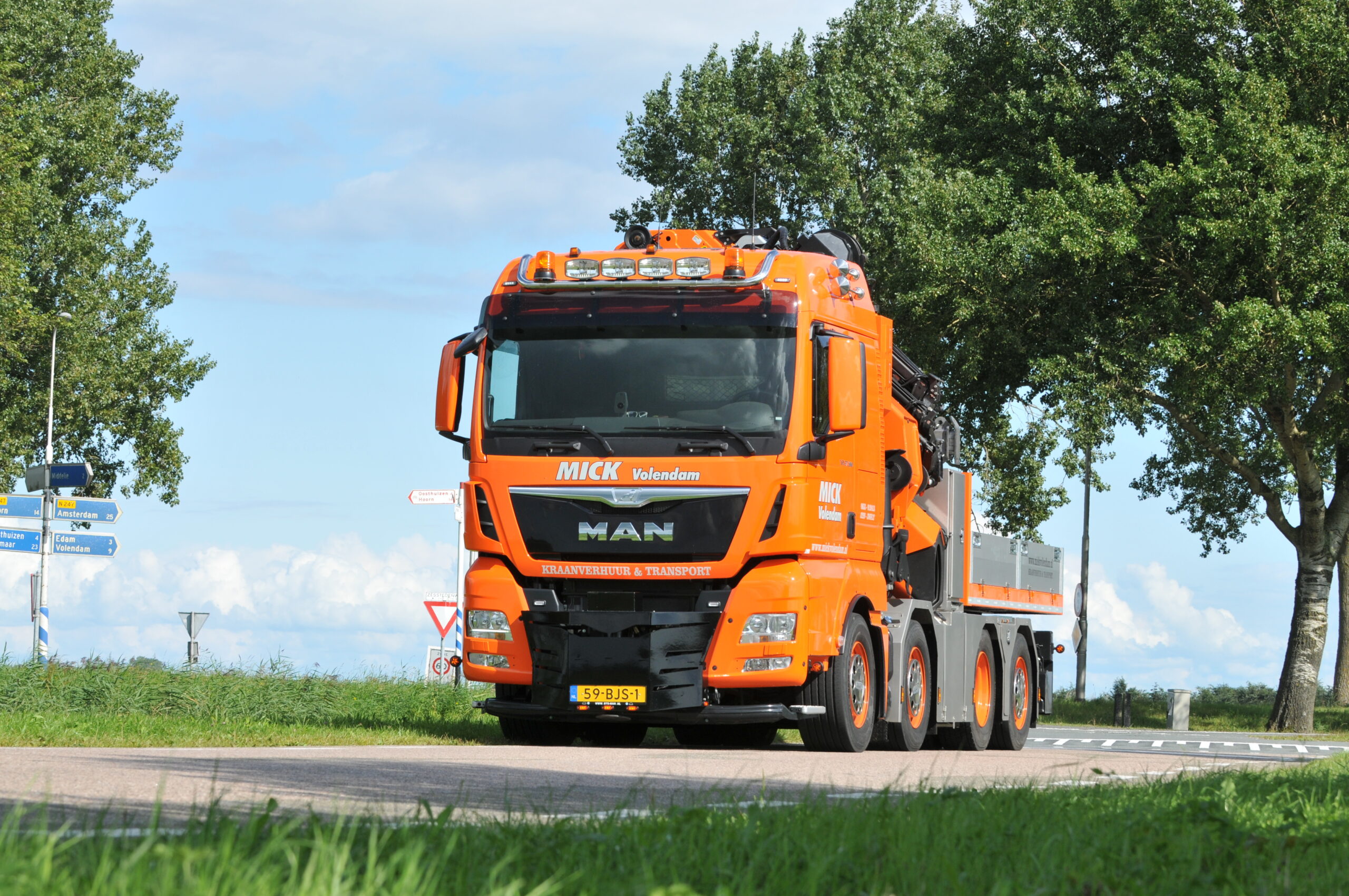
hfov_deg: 19.5
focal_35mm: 105
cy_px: 448
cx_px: 674
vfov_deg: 13.0
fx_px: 3930
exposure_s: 1/400
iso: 250
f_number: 10
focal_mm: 70
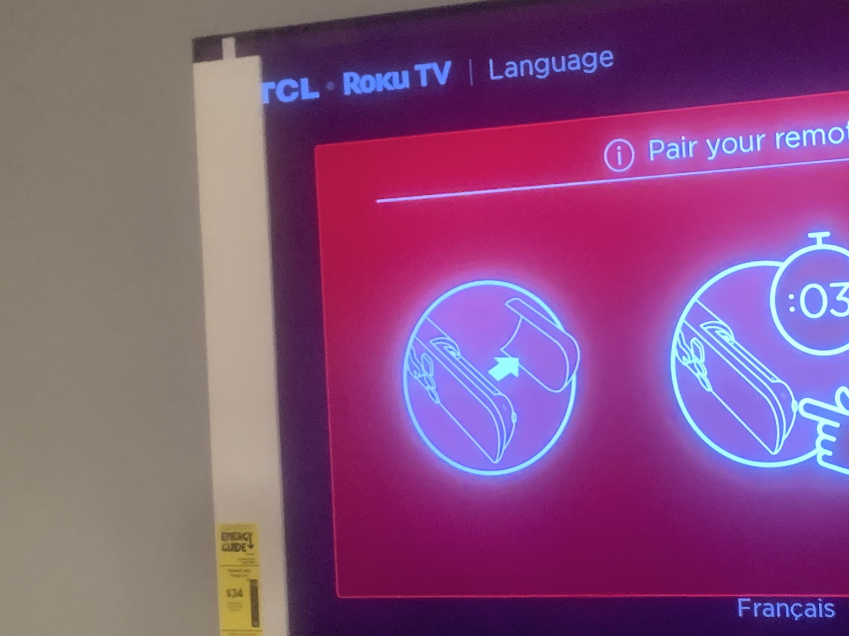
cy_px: 270
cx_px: 767
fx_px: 1668
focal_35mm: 68
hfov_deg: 27.5
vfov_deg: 21.6
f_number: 1.8
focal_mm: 4.25
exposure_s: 1/30
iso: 320
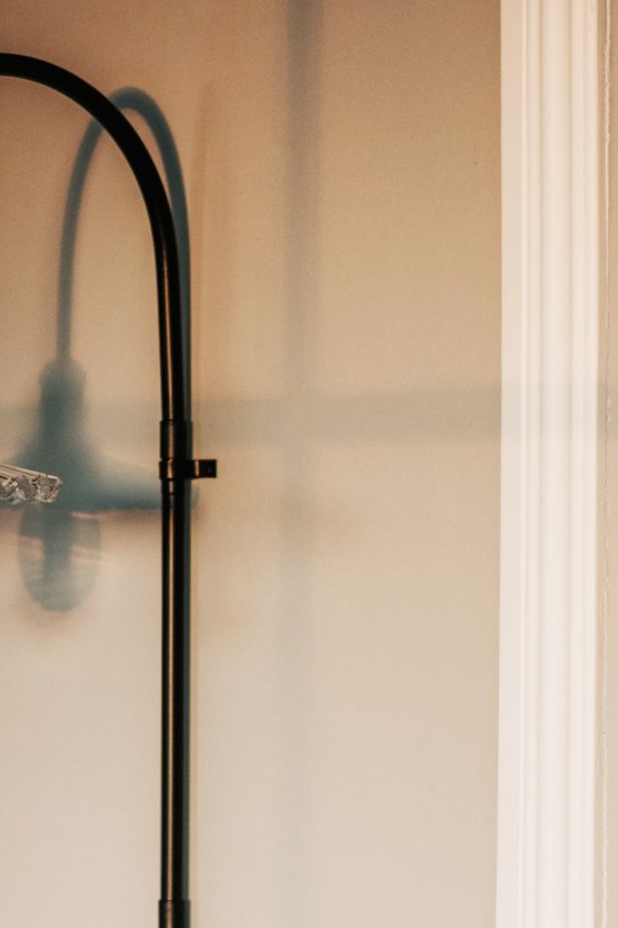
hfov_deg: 9.2
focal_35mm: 148
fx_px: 3814
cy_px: 395
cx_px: -13
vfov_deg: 13.9
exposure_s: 1/125
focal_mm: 50
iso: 400
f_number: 2.2
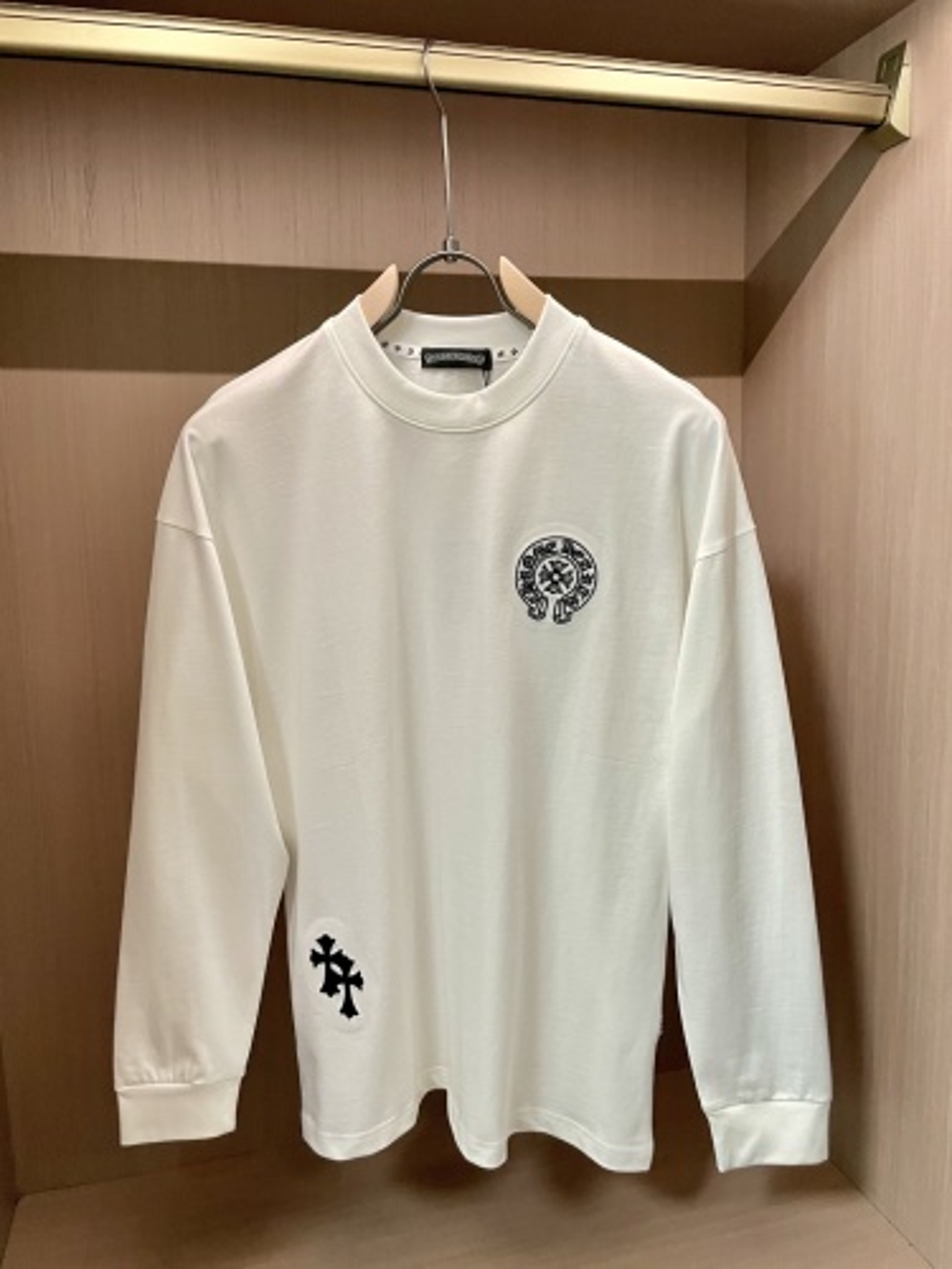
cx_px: 476
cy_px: 634
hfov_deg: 53.1
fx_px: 953
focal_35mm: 26
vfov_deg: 67.3
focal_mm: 4.2
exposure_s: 1/60
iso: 160
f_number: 1.6
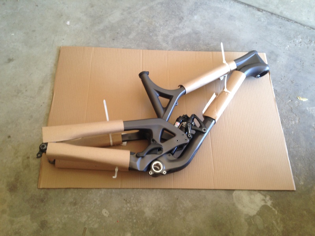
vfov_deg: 42.9
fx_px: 300
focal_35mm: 33
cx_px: 158
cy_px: 118
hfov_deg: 55.4
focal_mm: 4.12
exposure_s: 1/20
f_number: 2.4
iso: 64
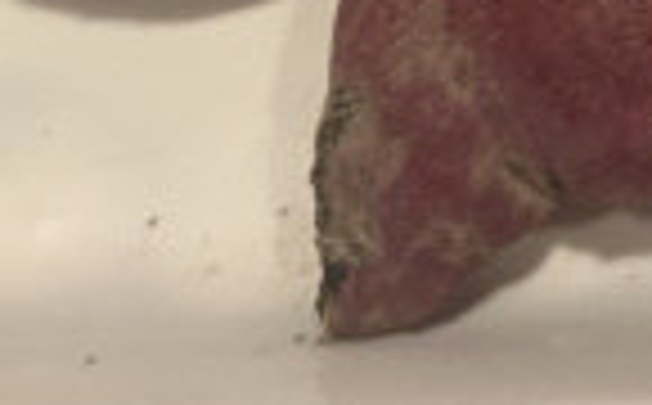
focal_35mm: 122
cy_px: -464
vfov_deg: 9.8
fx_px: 2164
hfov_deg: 16.0
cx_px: 899
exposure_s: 1/50
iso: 500
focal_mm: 5.7
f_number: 1.5
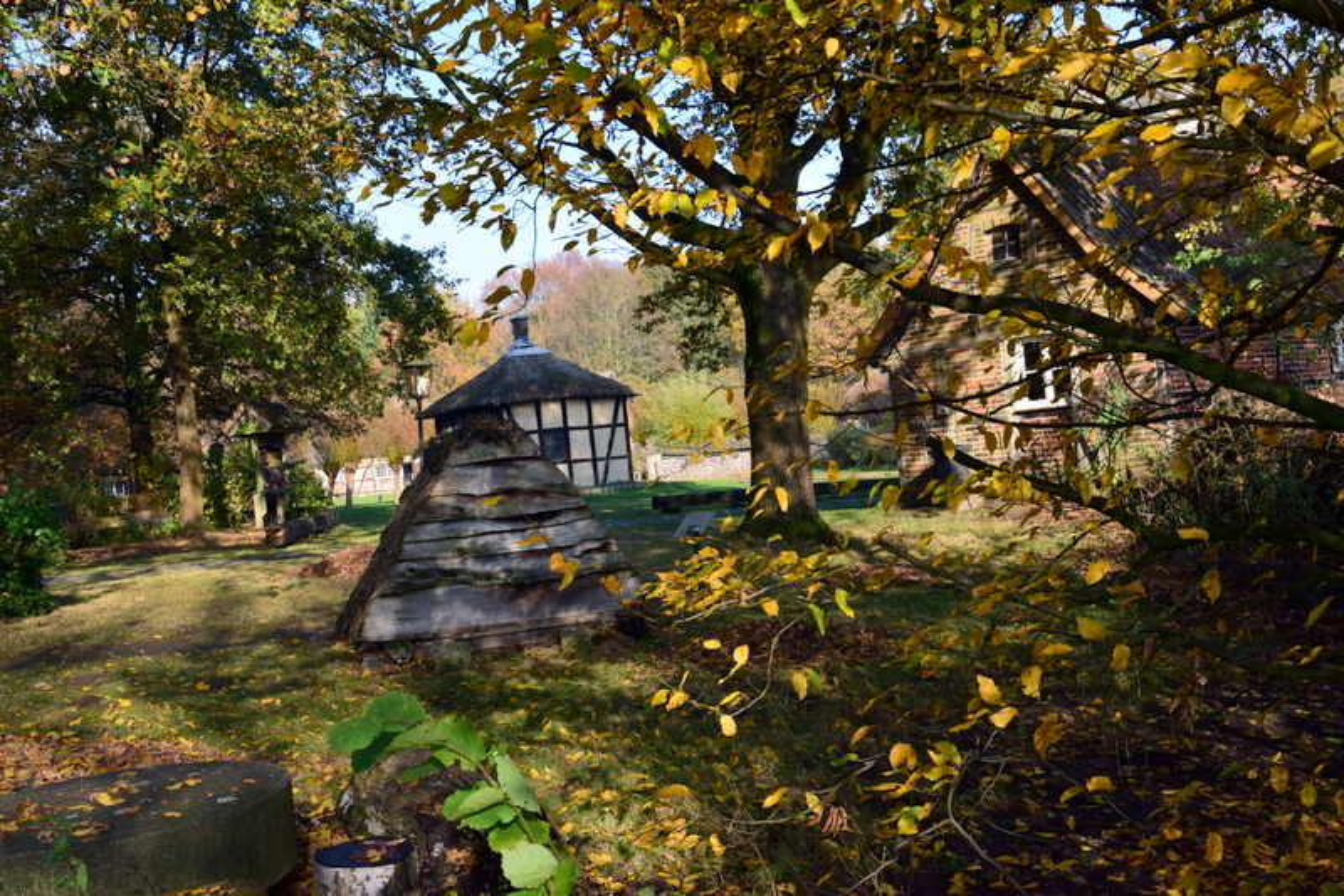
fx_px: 1568
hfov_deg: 46.4
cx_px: 672
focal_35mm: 42
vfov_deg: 31.9
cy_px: 448
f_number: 10
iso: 400
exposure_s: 1/250
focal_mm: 28
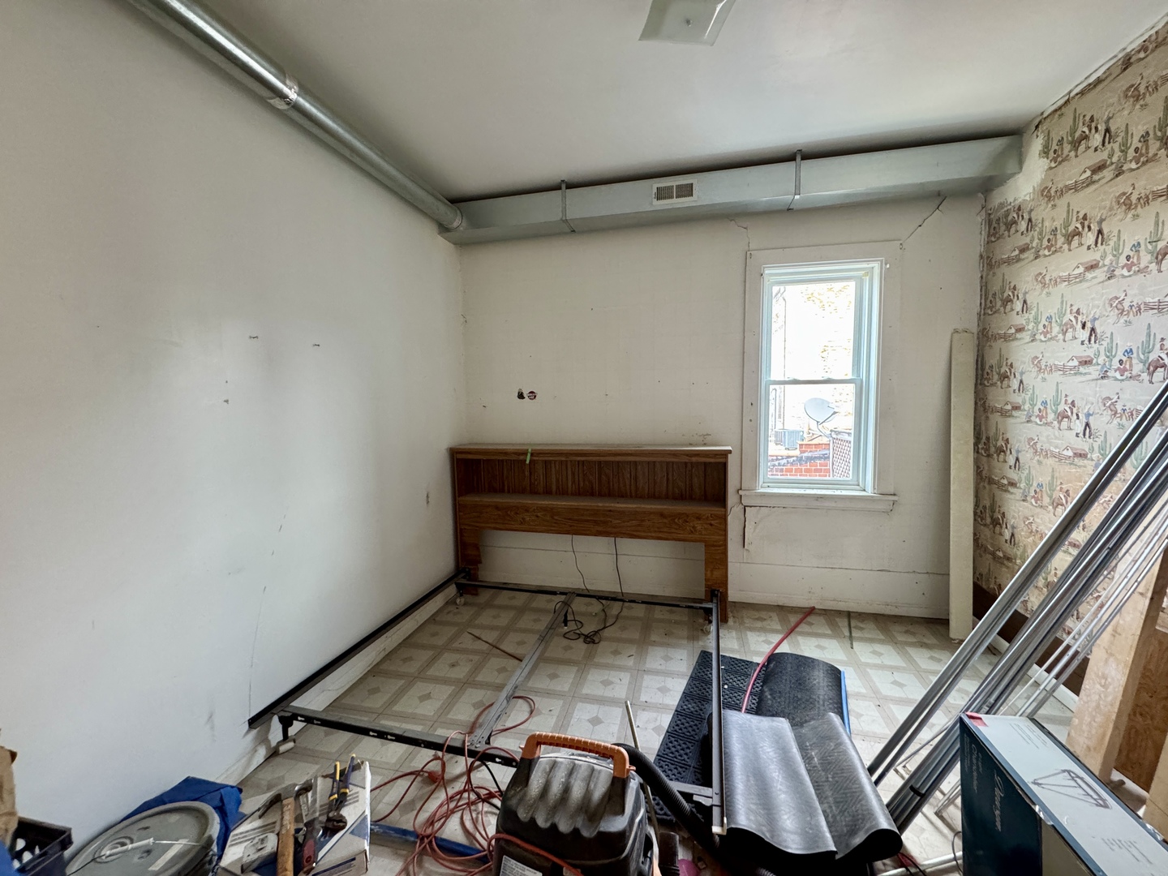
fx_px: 472
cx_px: 584
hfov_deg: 102.1
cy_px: 438
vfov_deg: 85.7
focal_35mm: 14
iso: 400
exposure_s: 1/60
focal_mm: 2.22
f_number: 2.2
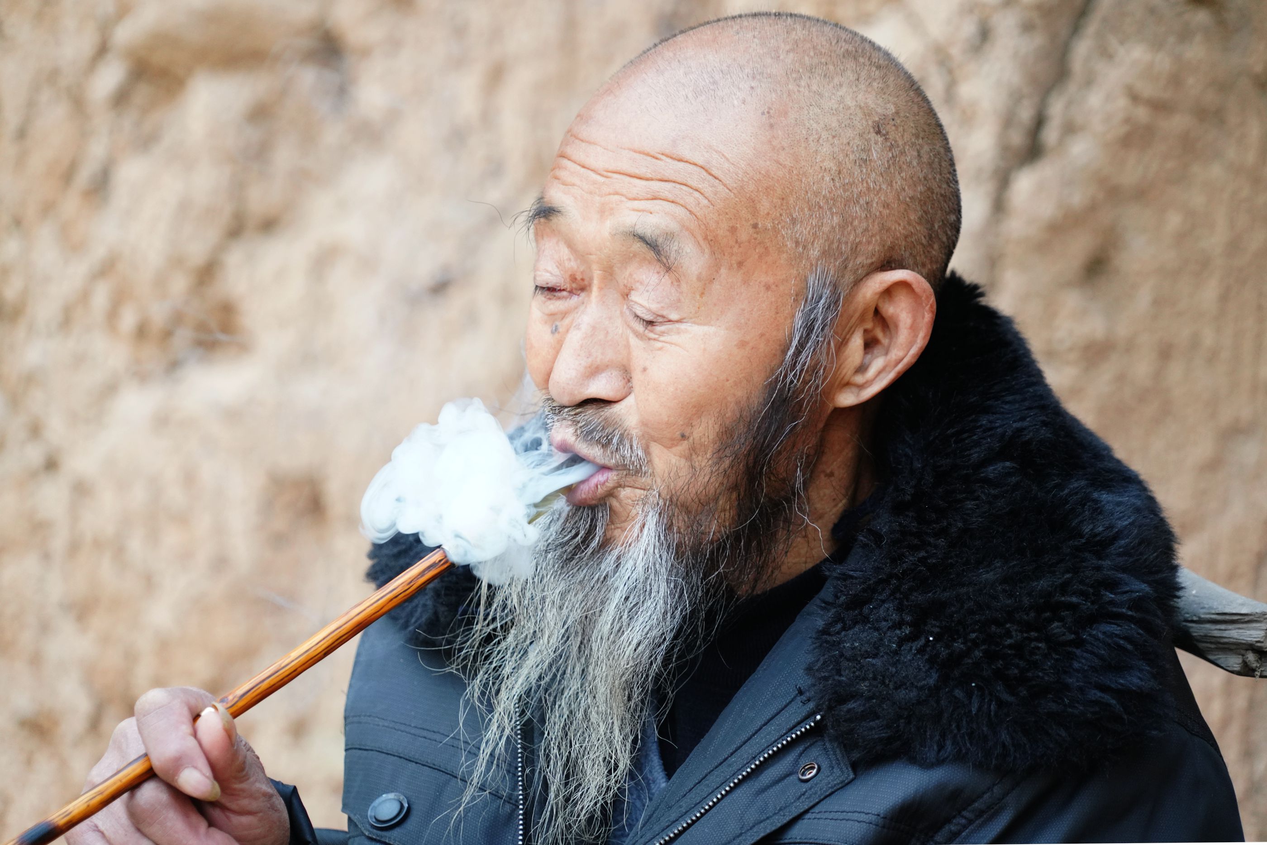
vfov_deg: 5.7
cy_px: 422
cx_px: 634
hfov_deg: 8.6
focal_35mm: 240
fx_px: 8446
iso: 3200
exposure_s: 1/250
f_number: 6.3
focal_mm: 240
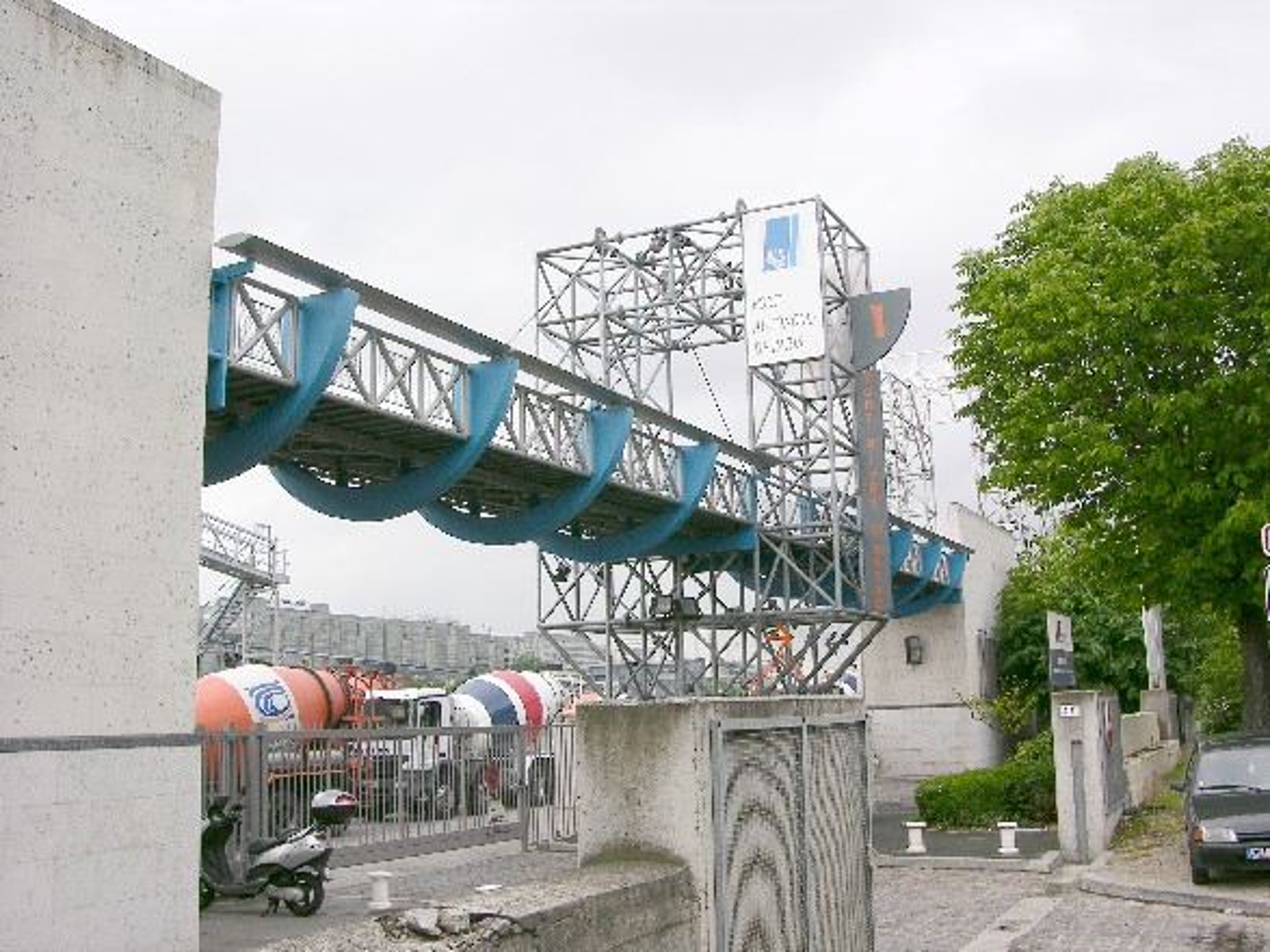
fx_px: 1284
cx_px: 635
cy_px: 476
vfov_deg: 40.7
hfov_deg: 52.6
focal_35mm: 35
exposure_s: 1/61.8
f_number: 5.6
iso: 50
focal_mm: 8.9
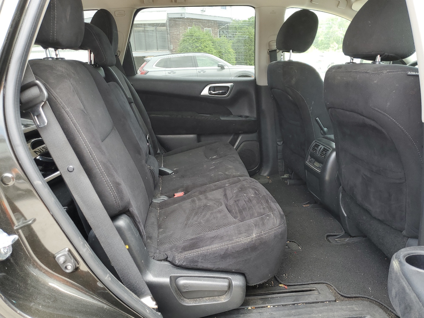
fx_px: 318
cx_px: 212
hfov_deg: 67.3
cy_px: 159
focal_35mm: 26
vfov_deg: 53.1
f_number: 1.5
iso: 50
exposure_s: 1/122
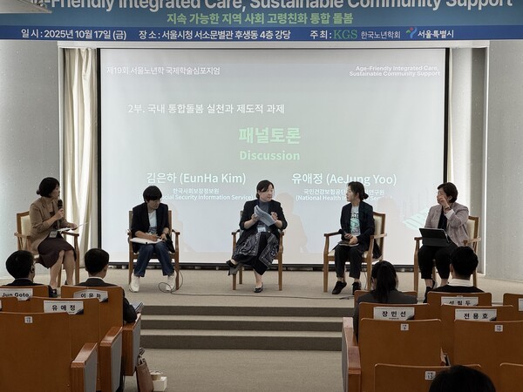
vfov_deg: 19.1
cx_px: 262
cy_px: 196
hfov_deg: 25.3
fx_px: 1163
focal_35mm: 77
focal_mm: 9
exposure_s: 1/120
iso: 125
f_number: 2.8
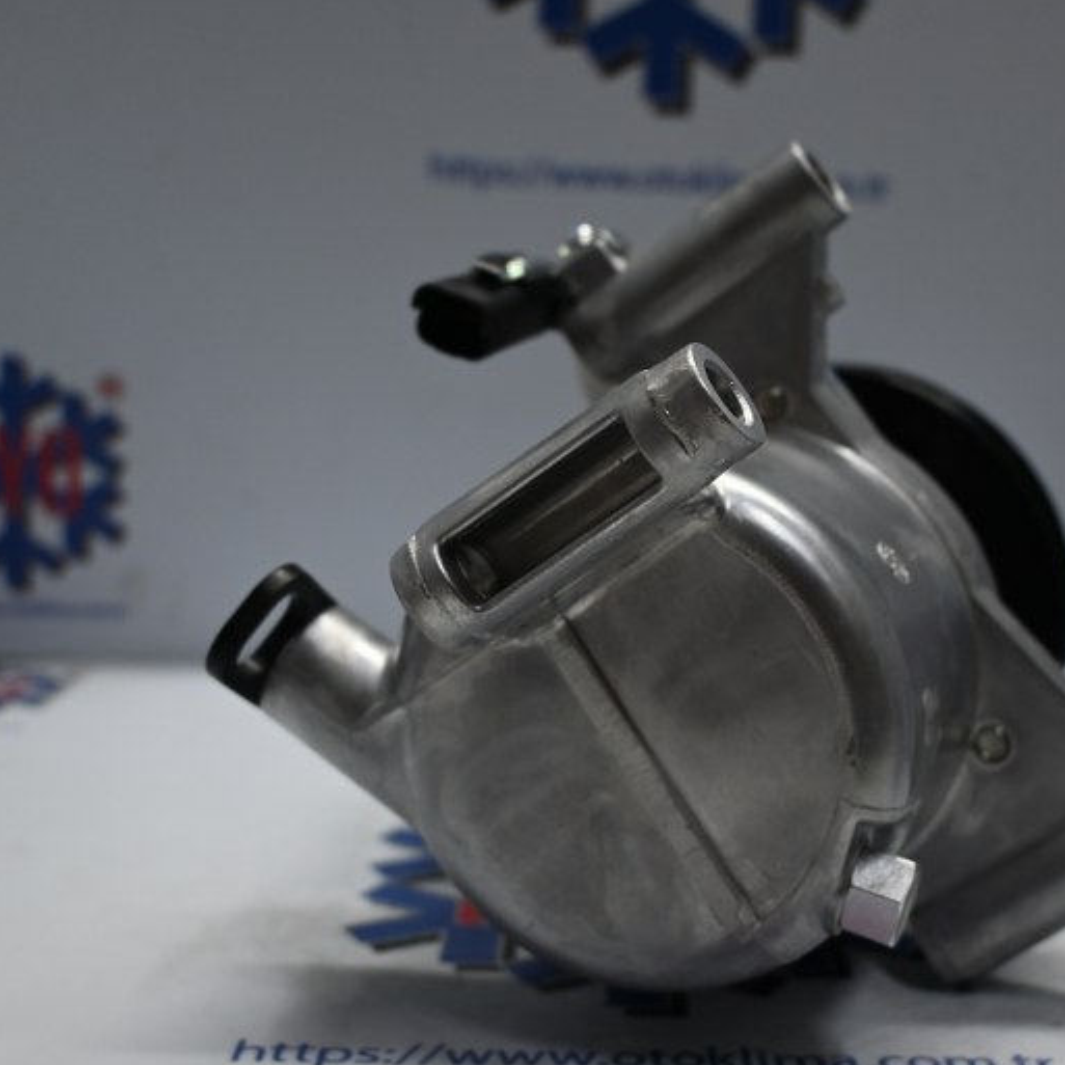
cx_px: 654
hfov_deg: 34.1
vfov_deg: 34.2
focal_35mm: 50
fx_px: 1729
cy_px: 530
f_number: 4.2
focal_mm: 25
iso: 640
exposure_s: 1/125
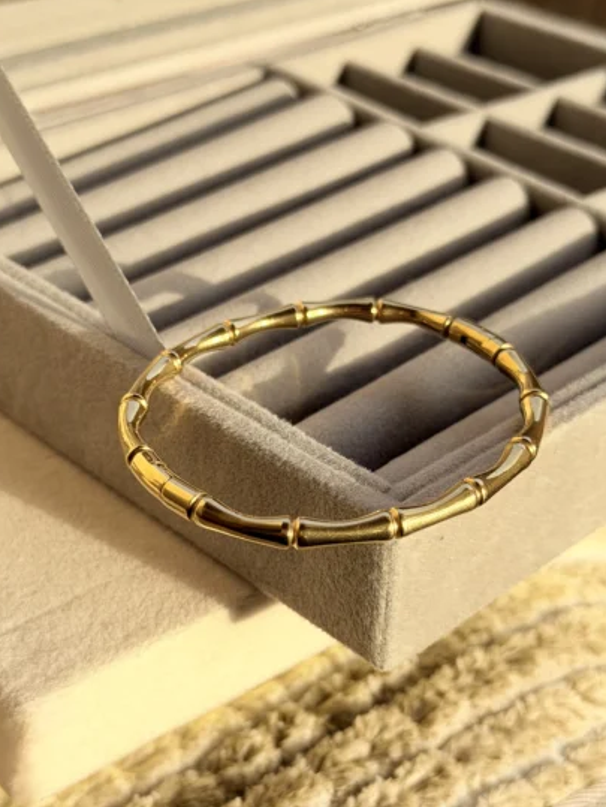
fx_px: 1189
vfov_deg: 37.5
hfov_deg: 28.6
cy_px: 387
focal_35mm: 51
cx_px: 301
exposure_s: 1/1100
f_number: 1.78
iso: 64
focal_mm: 6.76
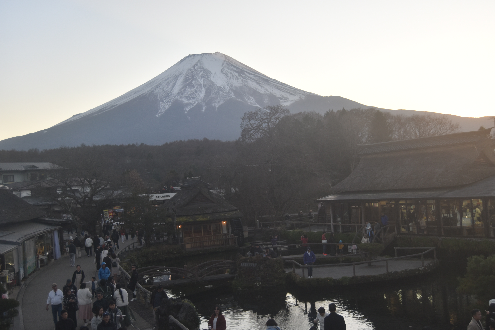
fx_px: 639
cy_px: 165
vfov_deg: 28.9
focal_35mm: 46
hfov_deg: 42.3
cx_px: 248
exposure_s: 1/60
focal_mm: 31
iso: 200
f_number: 4.2
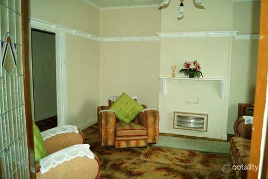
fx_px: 201
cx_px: 134
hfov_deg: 67.4
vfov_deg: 47.9
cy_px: 90
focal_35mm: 27
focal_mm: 18
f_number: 4
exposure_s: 1/60
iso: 160
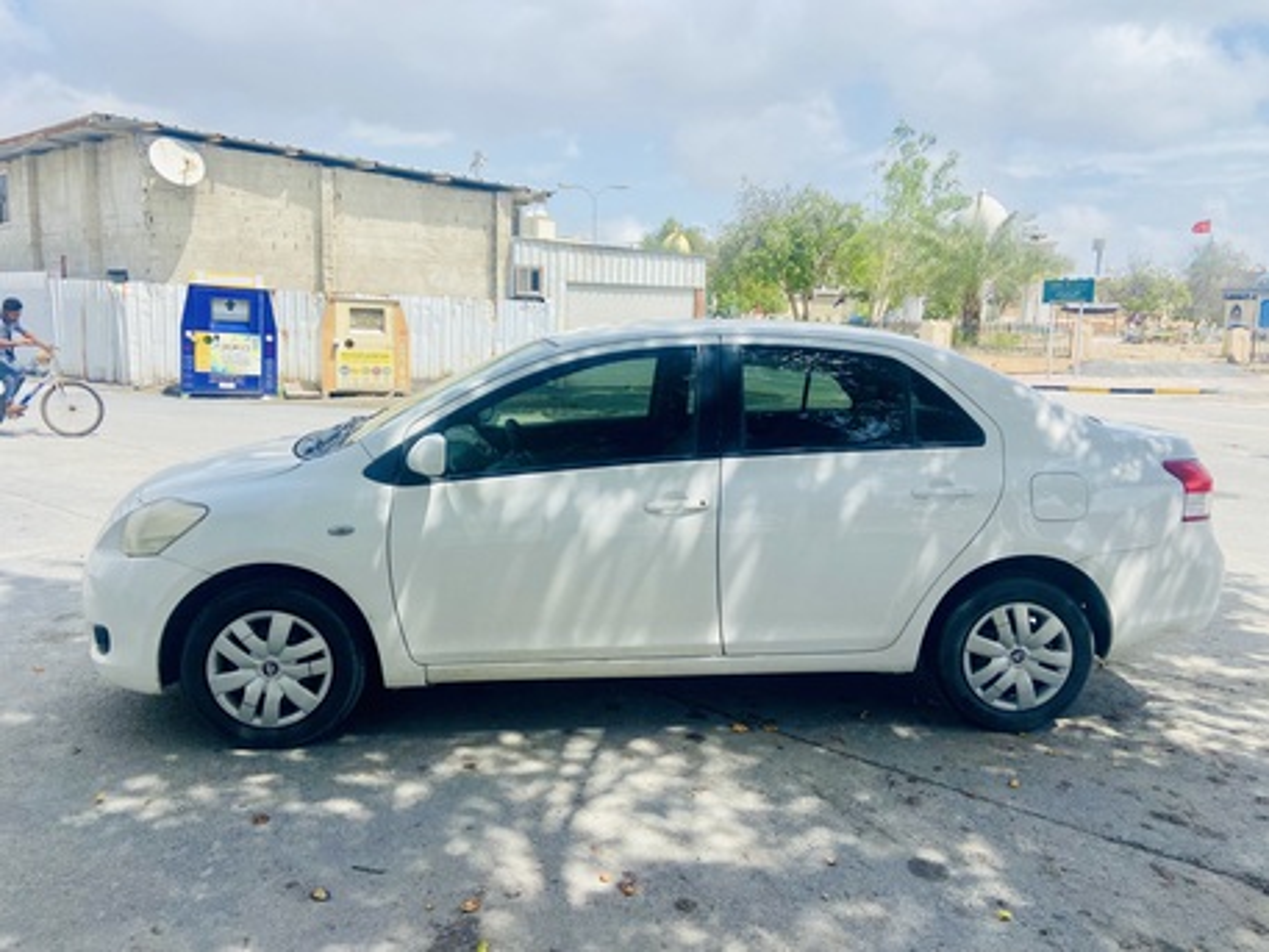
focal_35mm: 26
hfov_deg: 67.3
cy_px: 476
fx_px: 953
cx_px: 634
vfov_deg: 53.1
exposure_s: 1/3300
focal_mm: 4.25
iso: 32
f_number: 1.8
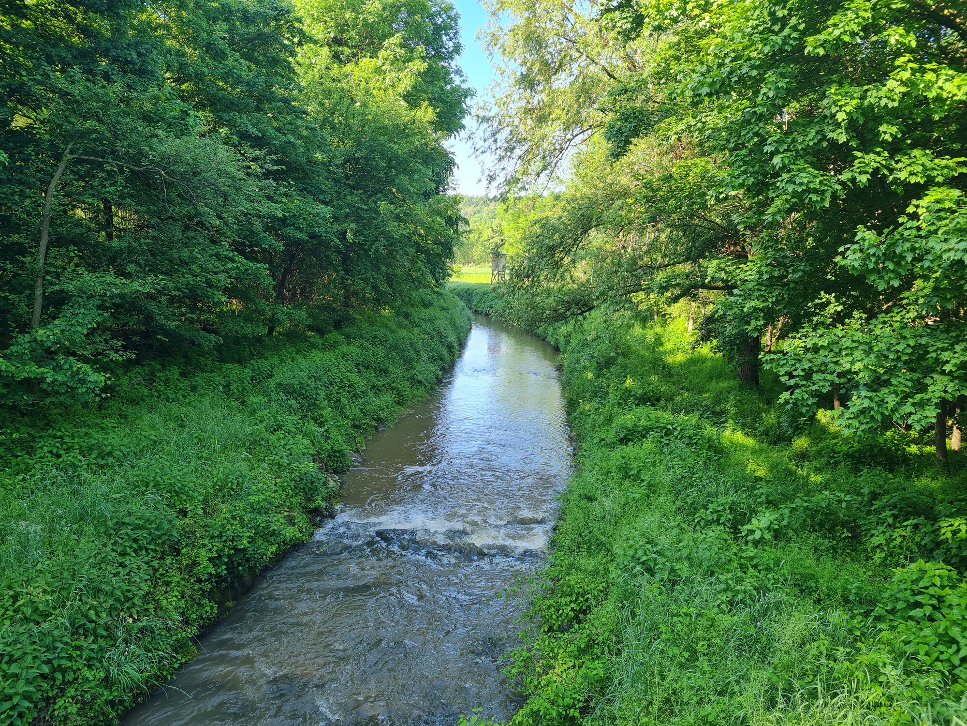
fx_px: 726
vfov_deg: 53.1
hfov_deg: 67.3
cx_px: 484
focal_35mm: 26
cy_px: 363
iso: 50
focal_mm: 5.4
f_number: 1.8
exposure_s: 1/215
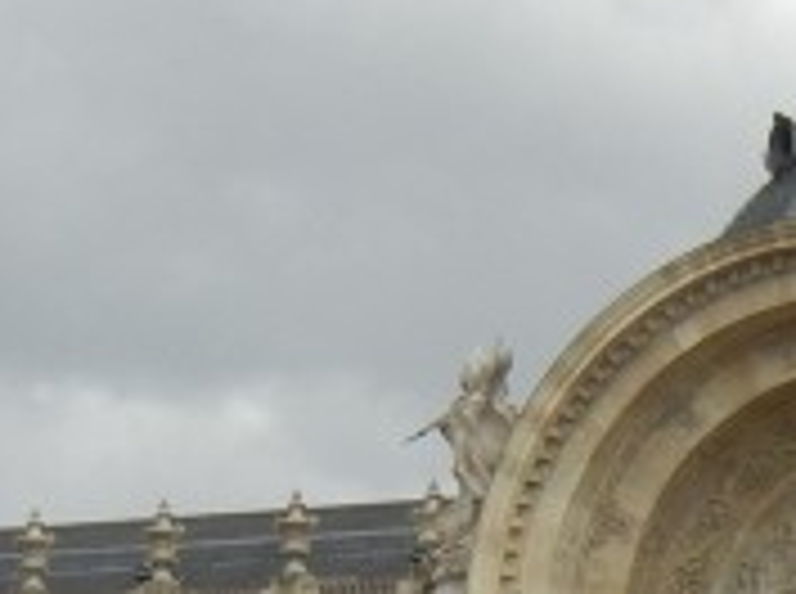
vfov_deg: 8.3
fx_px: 3993
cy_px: 850
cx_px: 845
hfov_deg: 11.2
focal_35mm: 174
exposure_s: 1/920
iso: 160
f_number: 3.5
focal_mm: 5.4
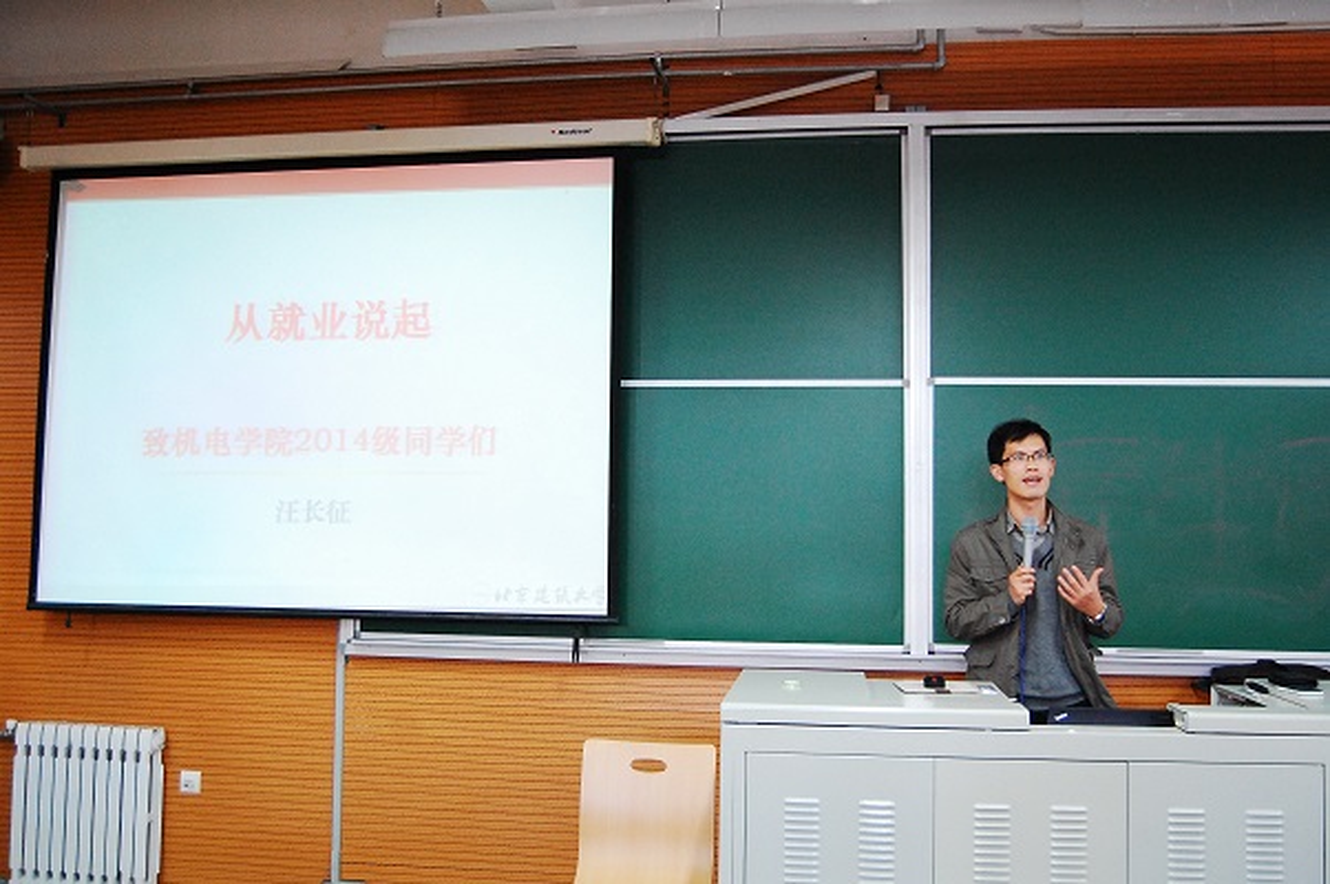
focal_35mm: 33
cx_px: 665
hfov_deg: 57.3
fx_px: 1218
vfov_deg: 39.9
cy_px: 442
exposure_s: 1/50
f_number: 3.8
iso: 1600
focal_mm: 22
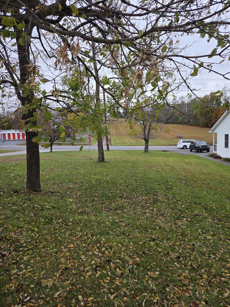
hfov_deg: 58.9
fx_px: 204
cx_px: 115
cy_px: 154
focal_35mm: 23
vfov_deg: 73.9
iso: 80
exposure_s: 1/845
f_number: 1.8
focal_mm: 5.4
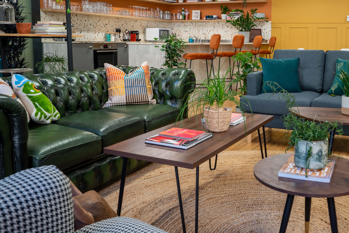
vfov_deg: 36.6
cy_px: 81
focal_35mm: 36
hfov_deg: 51.4
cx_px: 251
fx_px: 349
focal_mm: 24
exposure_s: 1/40
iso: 100
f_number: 6.3
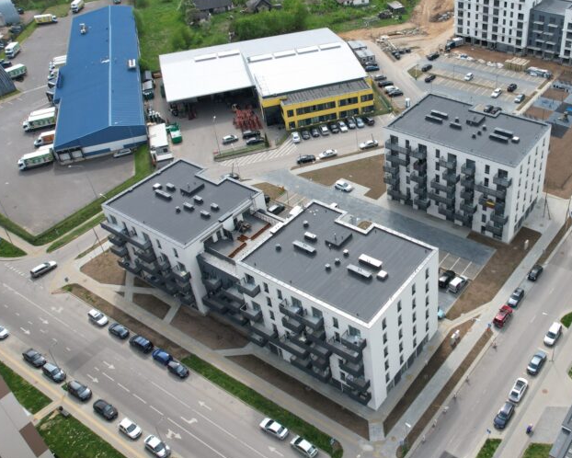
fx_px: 576
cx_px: 417
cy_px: 174
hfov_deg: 51.0
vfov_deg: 43.1
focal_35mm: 34
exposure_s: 1/1000
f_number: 2.8
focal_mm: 8.38
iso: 100
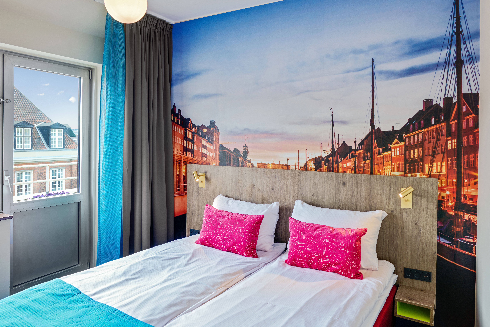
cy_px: 164
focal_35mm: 24
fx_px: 327
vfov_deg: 53.2
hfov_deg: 73.7
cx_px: 245
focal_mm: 24
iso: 100
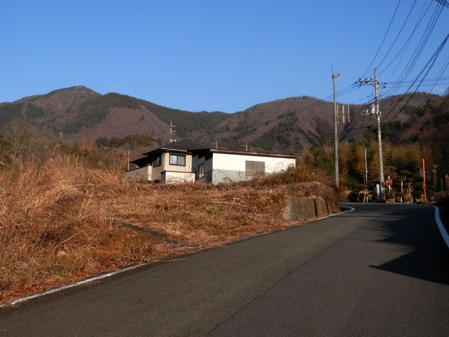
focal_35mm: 37
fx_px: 480
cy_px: 168
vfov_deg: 38.7
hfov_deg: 50.1
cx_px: 224
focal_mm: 6.6
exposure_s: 1/125
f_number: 10.1
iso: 80
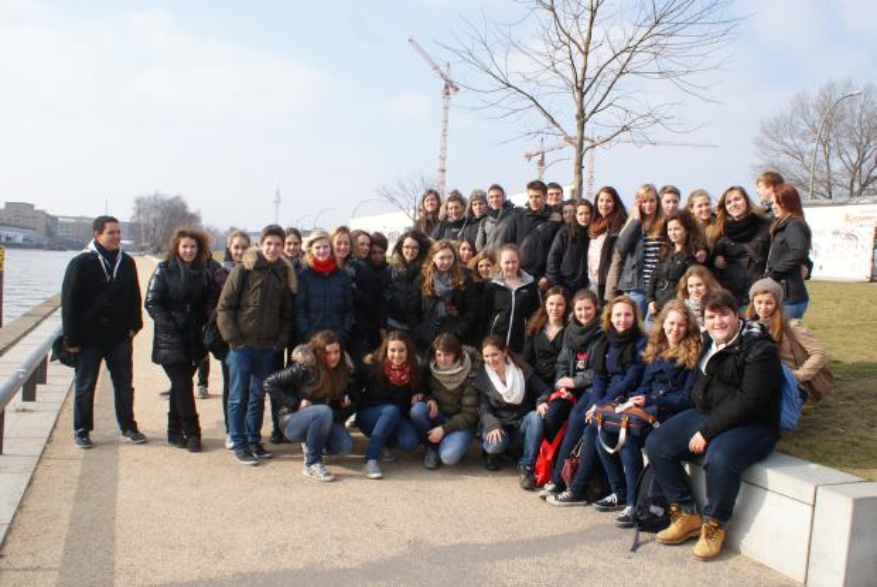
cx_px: 438
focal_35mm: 30
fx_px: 732
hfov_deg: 61.9
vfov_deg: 43.7
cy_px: 294
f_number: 10
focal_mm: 20
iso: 100
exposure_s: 1/100
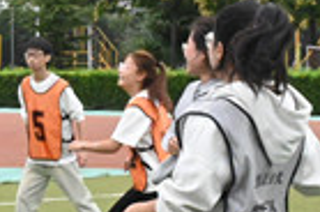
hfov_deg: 8.1
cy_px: 53
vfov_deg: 5.5
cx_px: -170
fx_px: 2208
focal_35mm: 249
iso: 10000
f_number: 18
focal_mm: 36
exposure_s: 1/1250
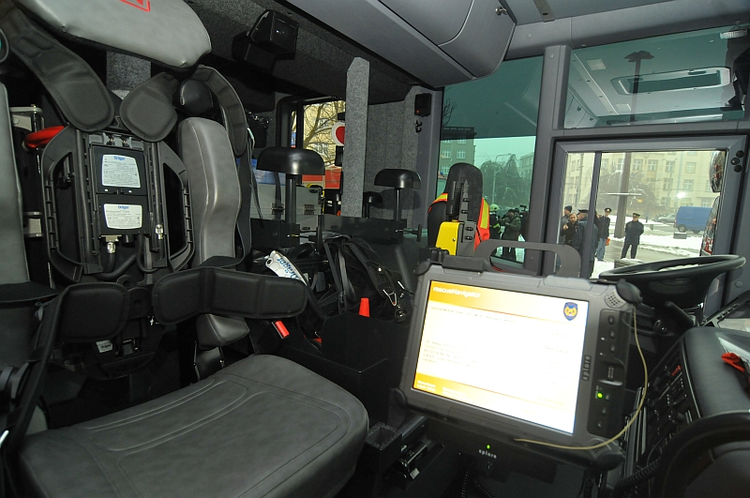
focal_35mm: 18
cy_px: 249
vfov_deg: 67.2
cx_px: 375
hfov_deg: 90.1
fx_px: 374
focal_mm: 12
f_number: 4.5
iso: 800
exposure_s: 1/60
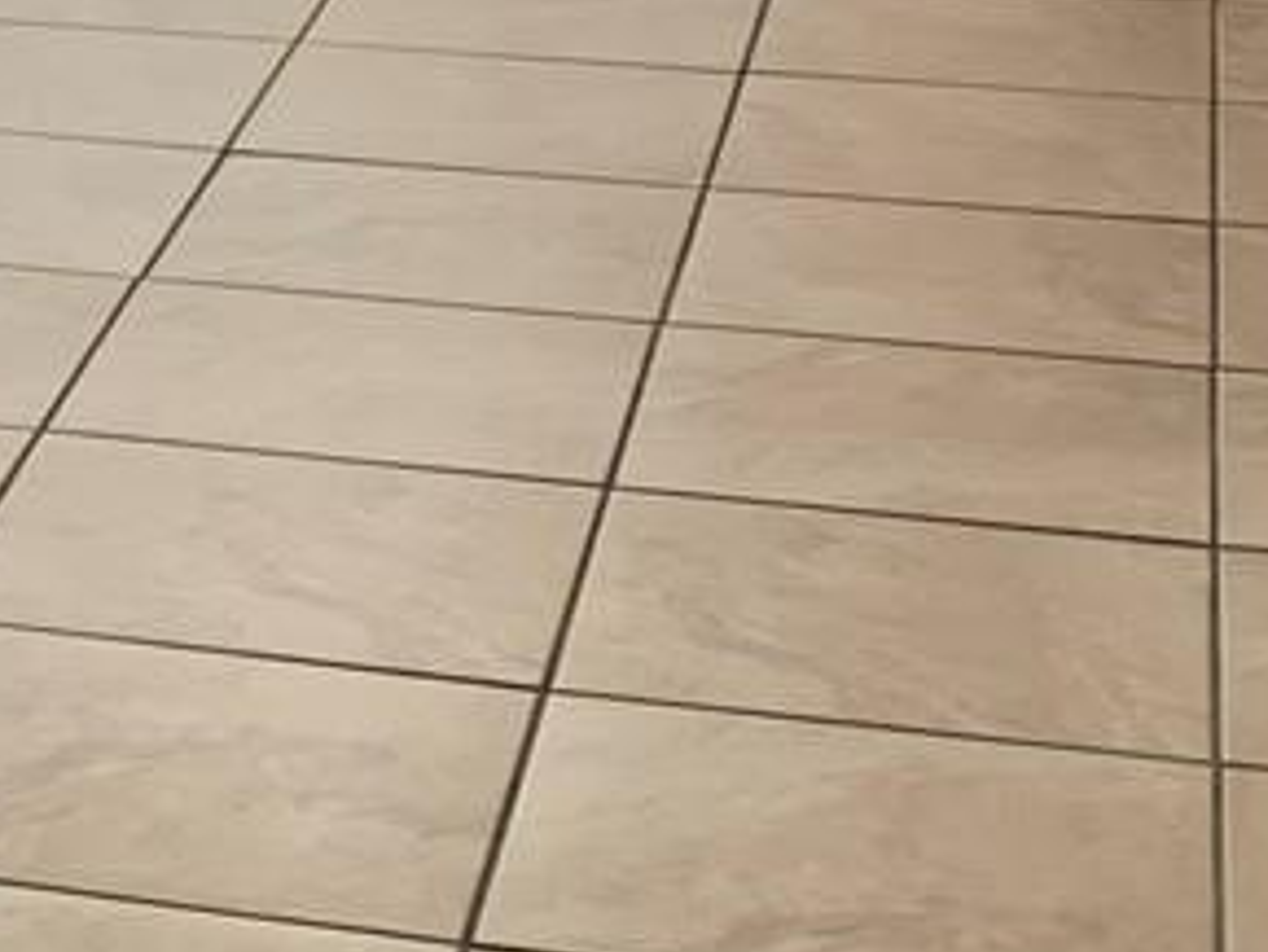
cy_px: -509
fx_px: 5277
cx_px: -759
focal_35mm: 144
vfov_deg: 10.0
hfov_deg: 12.8
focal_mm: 4.25
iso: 40
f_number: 1.8
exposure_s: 1/120
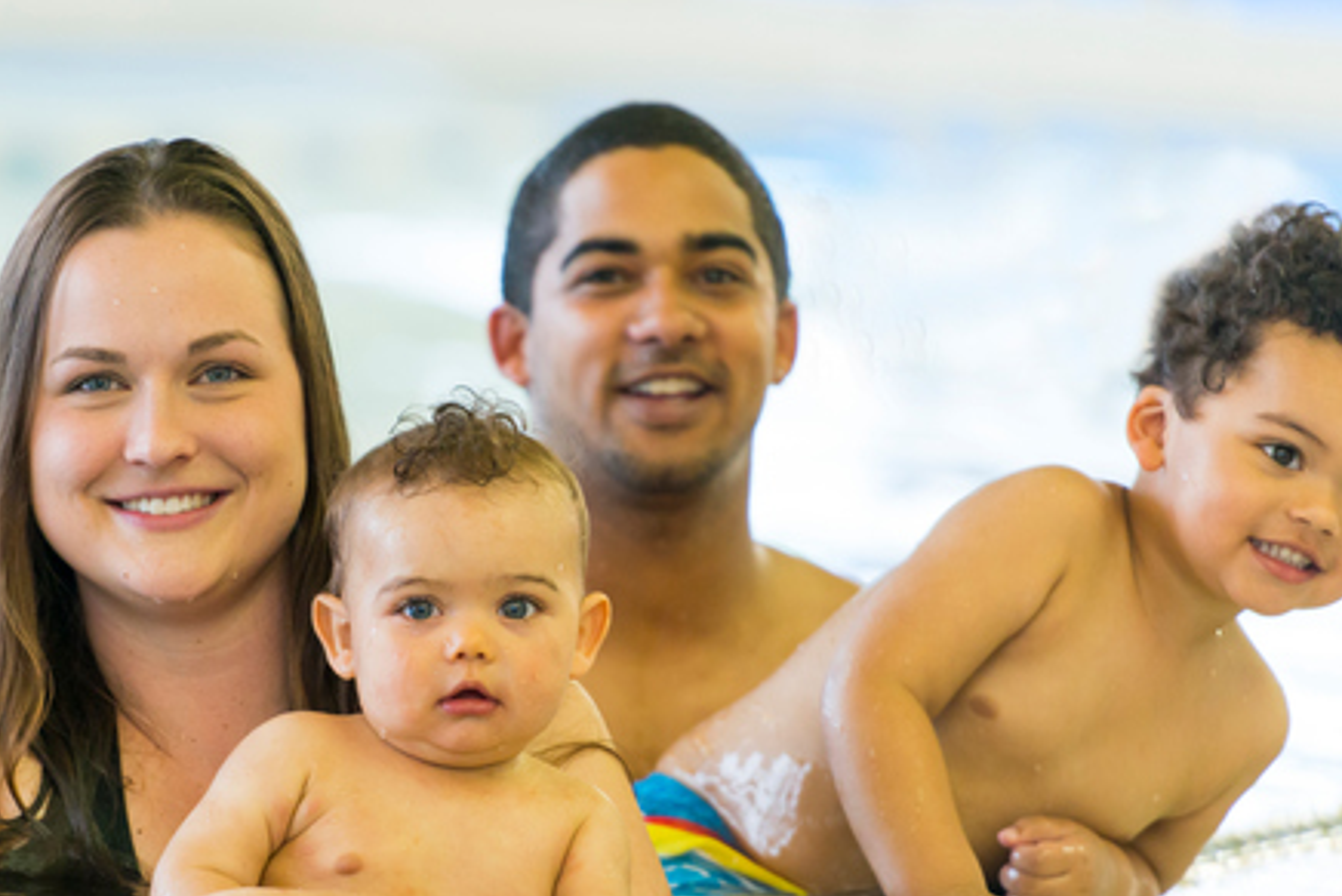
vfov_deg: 4.1
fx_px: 12380
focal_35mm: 332
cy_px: 583
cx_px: 511
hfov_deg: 6.2
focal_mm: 200
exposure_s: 1/250
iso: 1000
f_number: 2.8
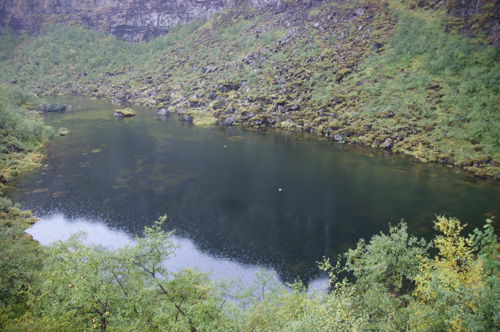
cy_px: 166
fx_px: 375
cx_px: 250
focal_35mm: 27
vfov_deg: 47.9
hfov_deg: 67.4
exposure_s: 1/30
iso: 100
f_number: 4
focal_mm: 18
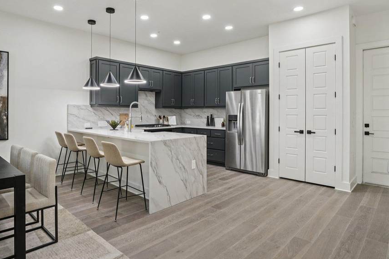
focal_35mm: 21
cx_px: 171
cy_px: 113
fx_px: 227
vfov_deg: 59.3
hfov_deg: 80.8
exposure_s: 1/25
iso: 400
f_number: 8
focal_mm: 14
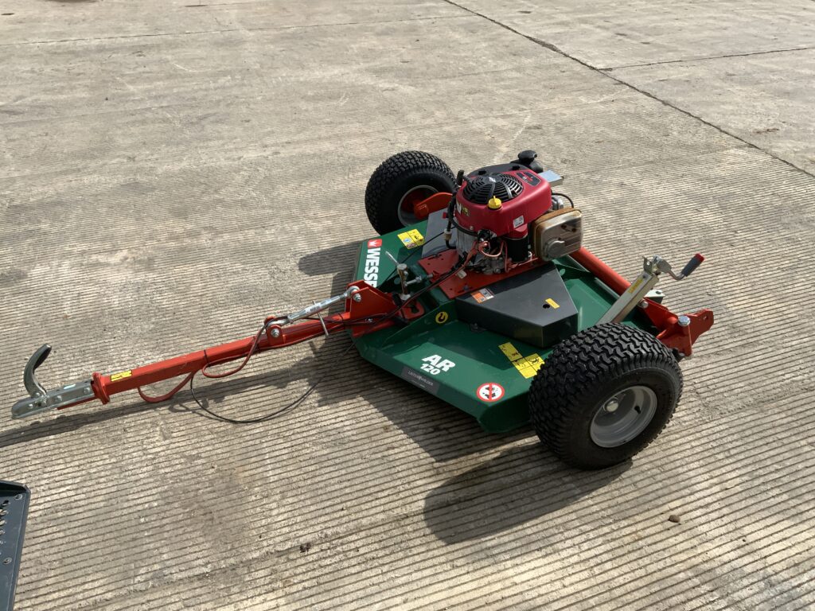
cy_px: 306
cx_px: 408
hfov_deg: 61.7
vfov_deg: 48.2
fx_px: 683
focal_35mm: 29
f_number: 1.8
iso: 16
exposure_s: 1/2427
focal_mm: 3
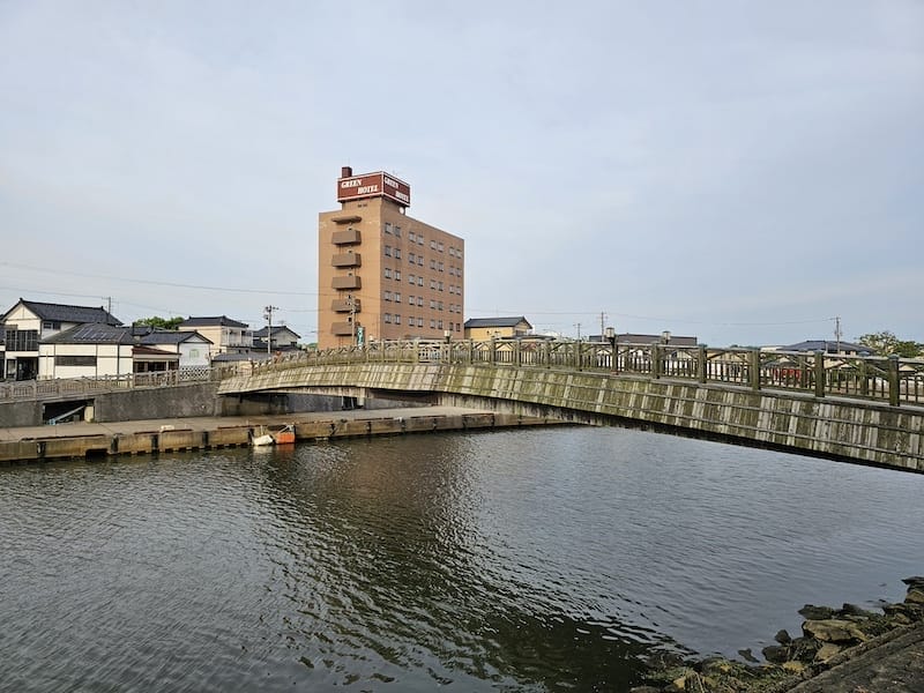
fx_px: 614
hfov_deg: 73.9
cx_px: 462
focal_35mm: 23
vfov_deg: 58.9
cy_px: 346
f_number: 1.7
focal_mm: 6.3
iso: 16
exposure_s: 1/509
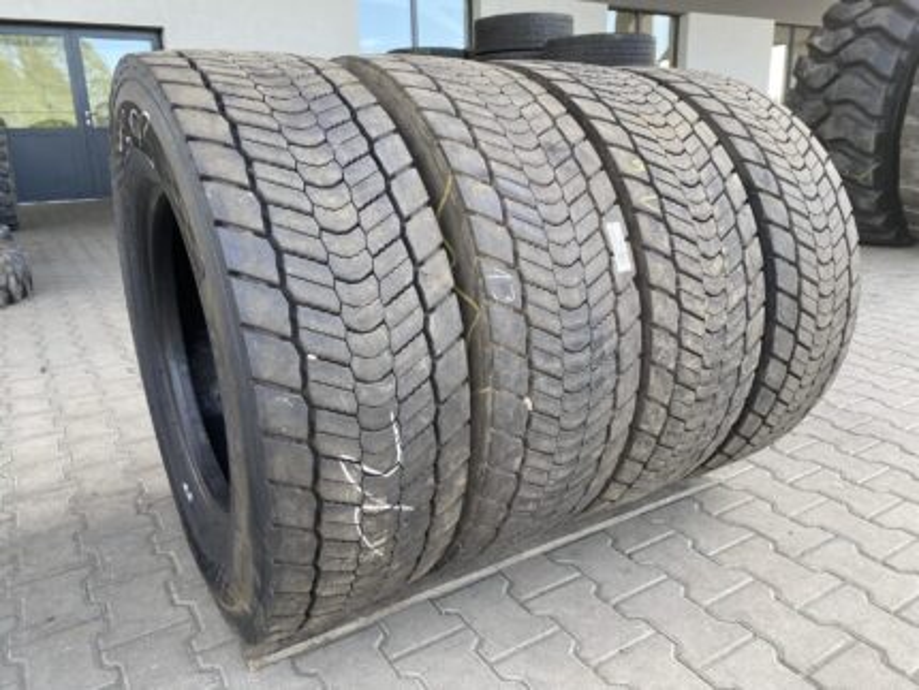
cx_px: 460
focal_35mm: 26
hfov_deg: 67.3
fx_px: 691
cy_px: 345
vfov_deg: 53.1
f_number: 1.8
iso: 32
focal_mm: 4.25
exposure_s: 1/141
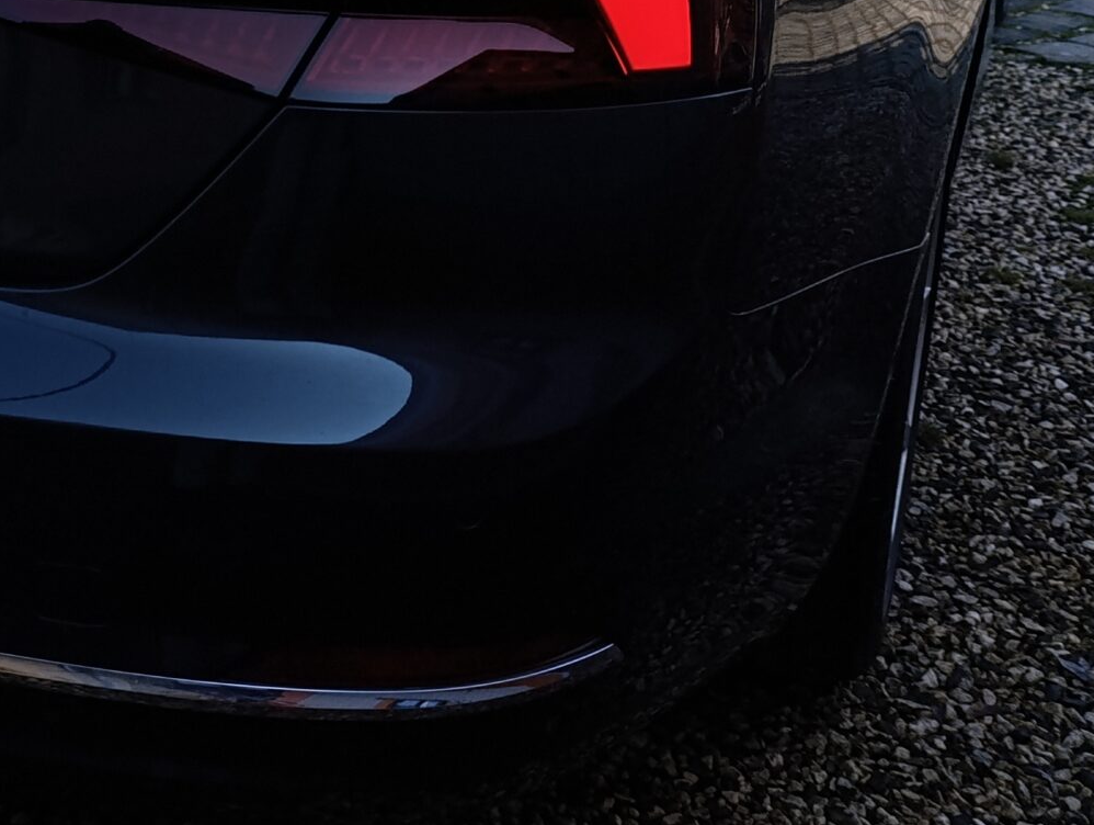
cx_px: 138
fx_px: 1868
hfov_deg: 31.3
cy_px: 165
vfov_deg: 24.5
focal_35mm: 59
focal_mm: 6.14
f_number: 1.6
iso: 50
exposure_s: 1/1041
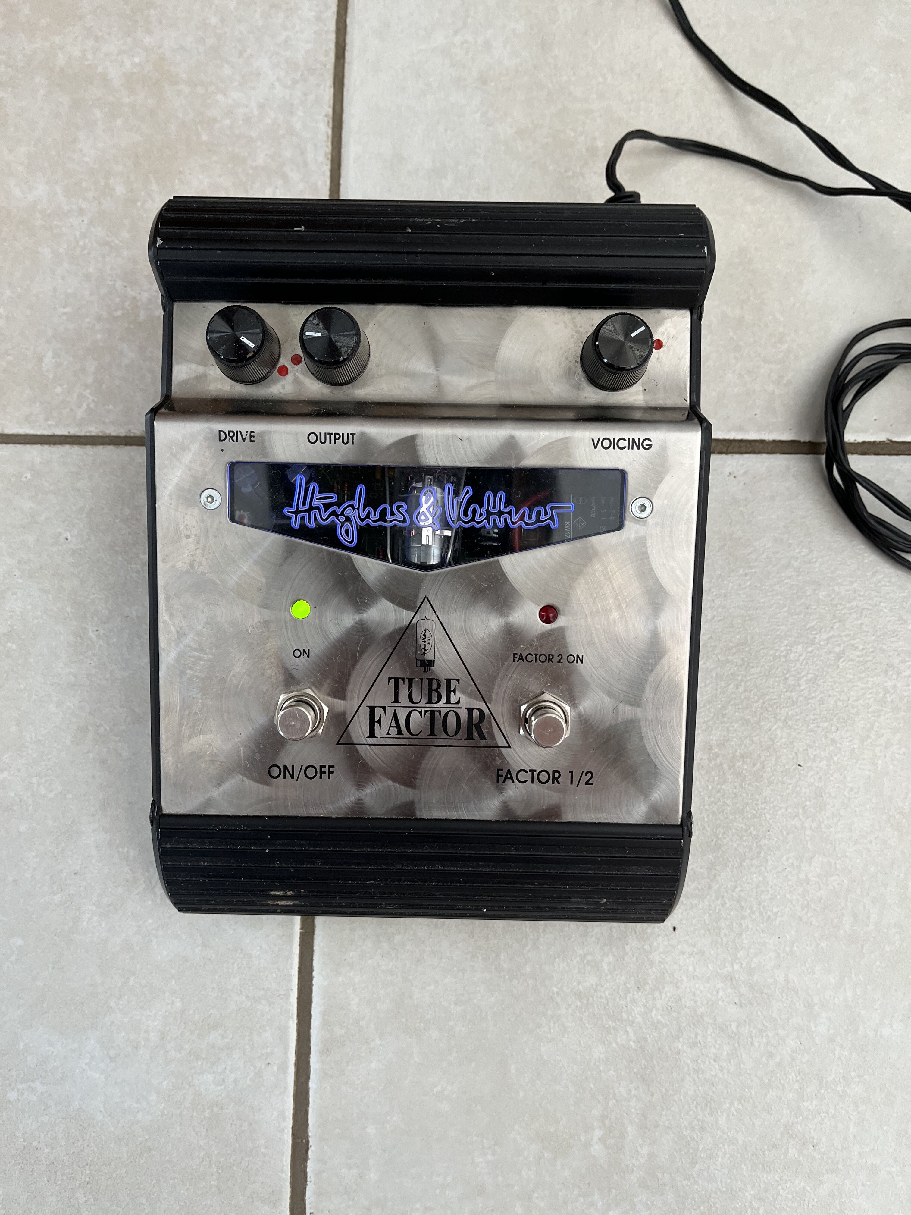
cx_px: 456
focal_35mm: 26
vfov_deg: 67.3
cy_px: 608
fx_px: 912
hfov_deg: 53.1
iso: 125
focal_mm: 5.1
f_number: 1.6
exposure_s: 1/104
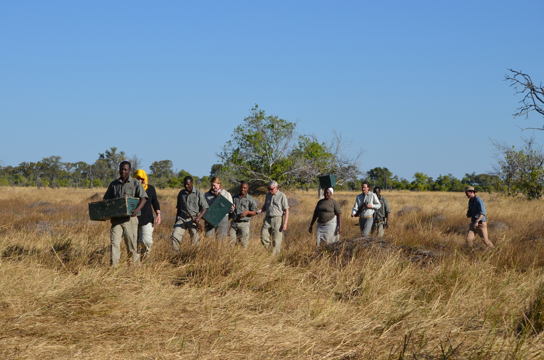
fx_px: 1244
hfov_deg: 24.7
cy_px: 180
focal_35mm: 82
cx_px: 272
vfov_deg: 16.5
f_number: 8
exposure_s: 1/250
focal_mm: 55
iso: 100
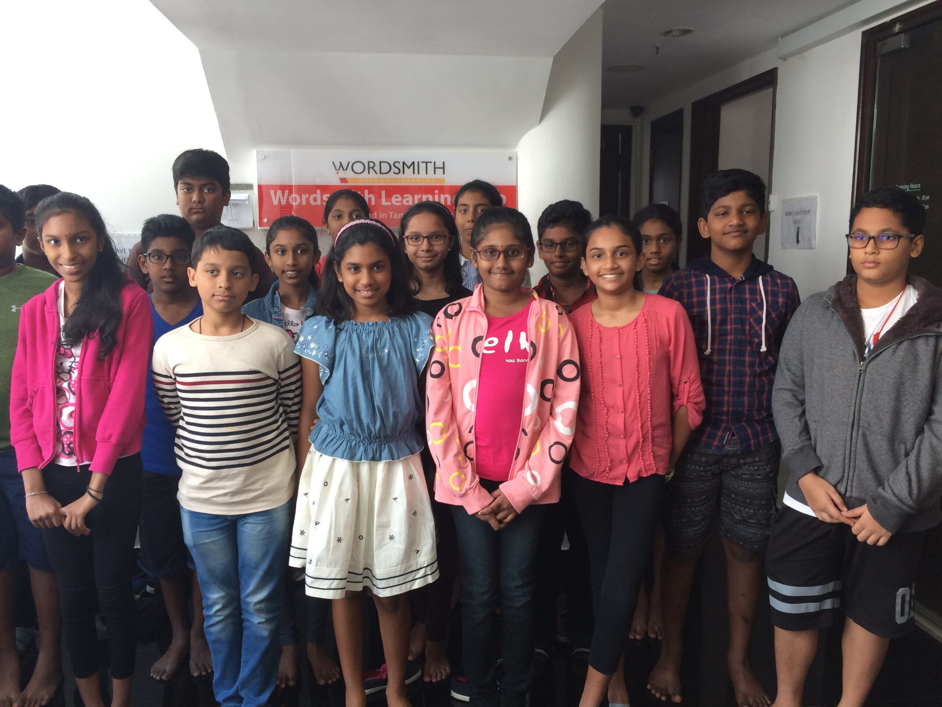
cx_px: 471
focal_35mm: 29
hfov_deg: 61.7
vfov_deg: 48.2
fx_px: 789
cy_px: 354
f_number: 2.2
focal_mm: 4.15
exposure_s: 1/33
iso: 32
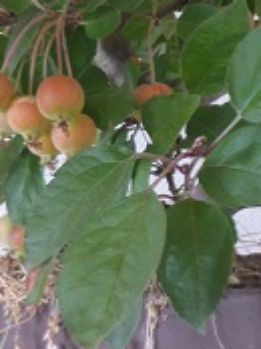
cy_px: 153
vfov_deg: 17.3
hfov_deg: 13.0
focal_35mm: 114
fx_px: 1149
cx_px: 147
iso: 400
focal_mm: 7.4
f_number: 4.2
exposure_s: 1/5
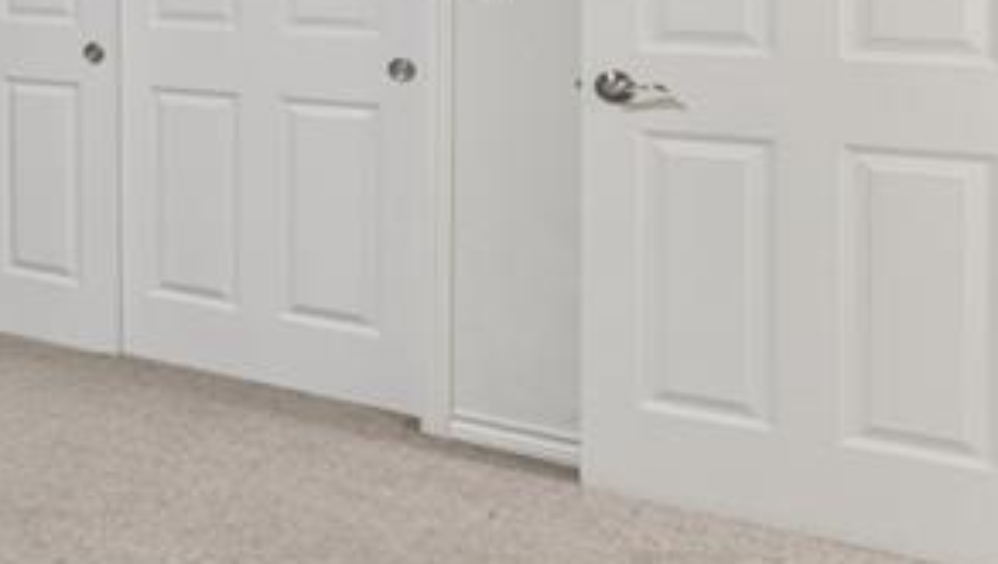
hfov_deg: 26.5
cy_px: -34
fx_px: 1457
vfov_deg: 21.0
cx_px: -523
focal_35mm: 55
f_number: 11
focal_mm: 15
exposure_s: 1/4
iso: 800
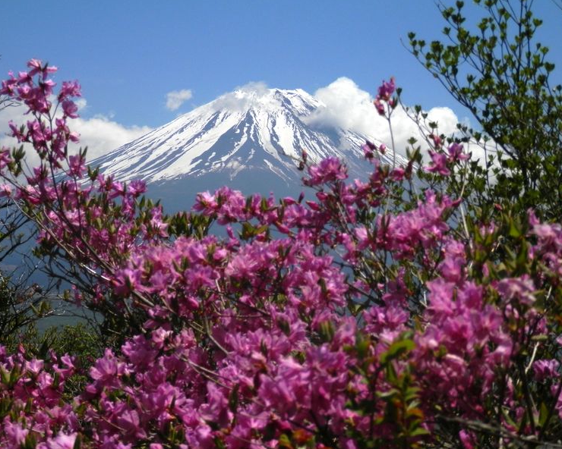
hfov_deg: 24.7
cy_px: 225
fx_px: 1281
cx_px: 276
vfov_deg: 19.9
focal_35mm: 77
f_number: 12.7
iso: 80
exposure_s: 1/320
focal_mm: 13.1
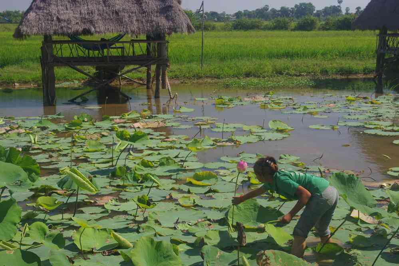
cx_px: 200
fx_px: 665
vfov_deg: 22.6
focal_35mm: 60
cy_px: 133
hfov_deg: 33.4
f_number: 11
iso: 200
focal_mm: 40
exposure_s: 1/125
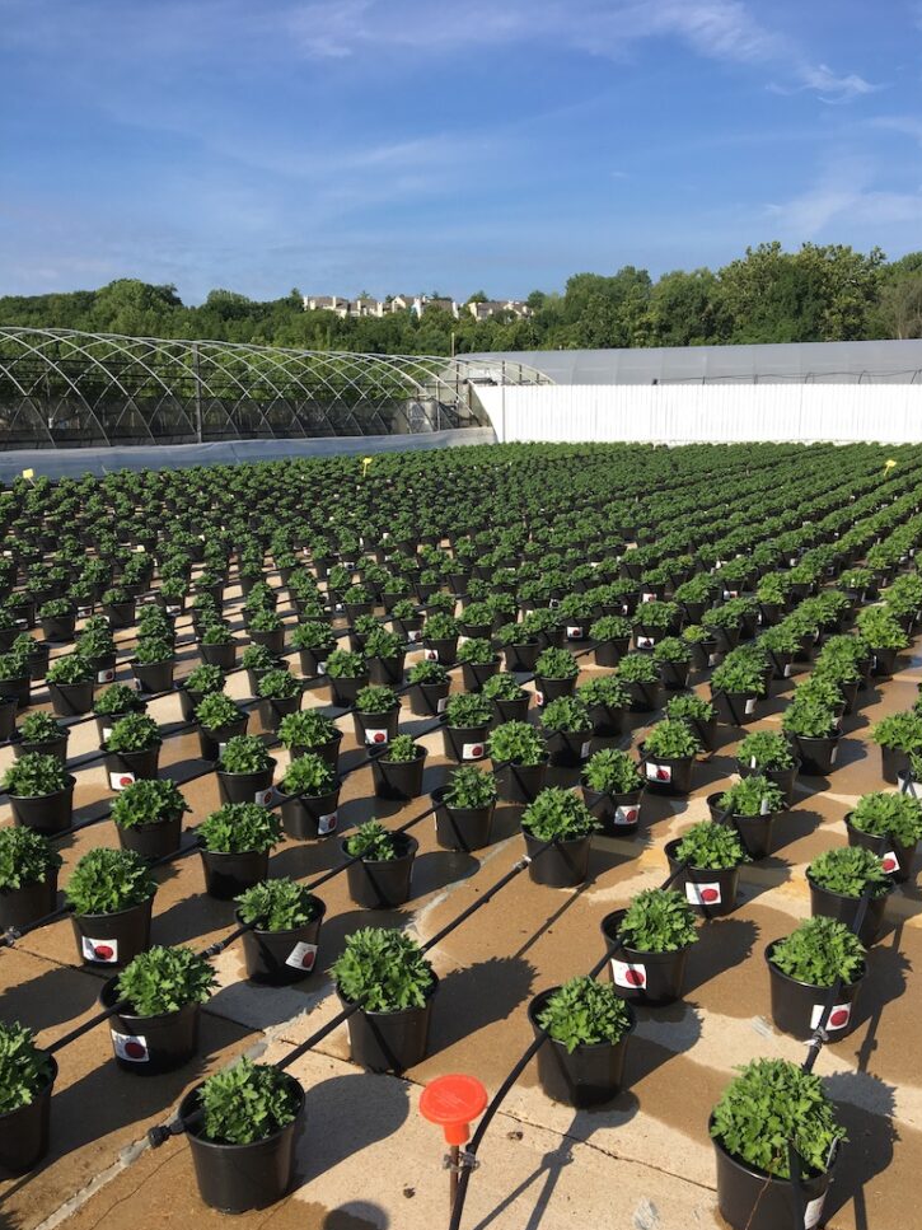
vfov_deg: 60.0
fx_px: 1066
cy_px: 633
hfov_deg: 46.8
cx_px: 476
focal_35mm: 30
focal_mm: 4.15
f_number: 2.2
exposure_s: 1/1282
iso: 25
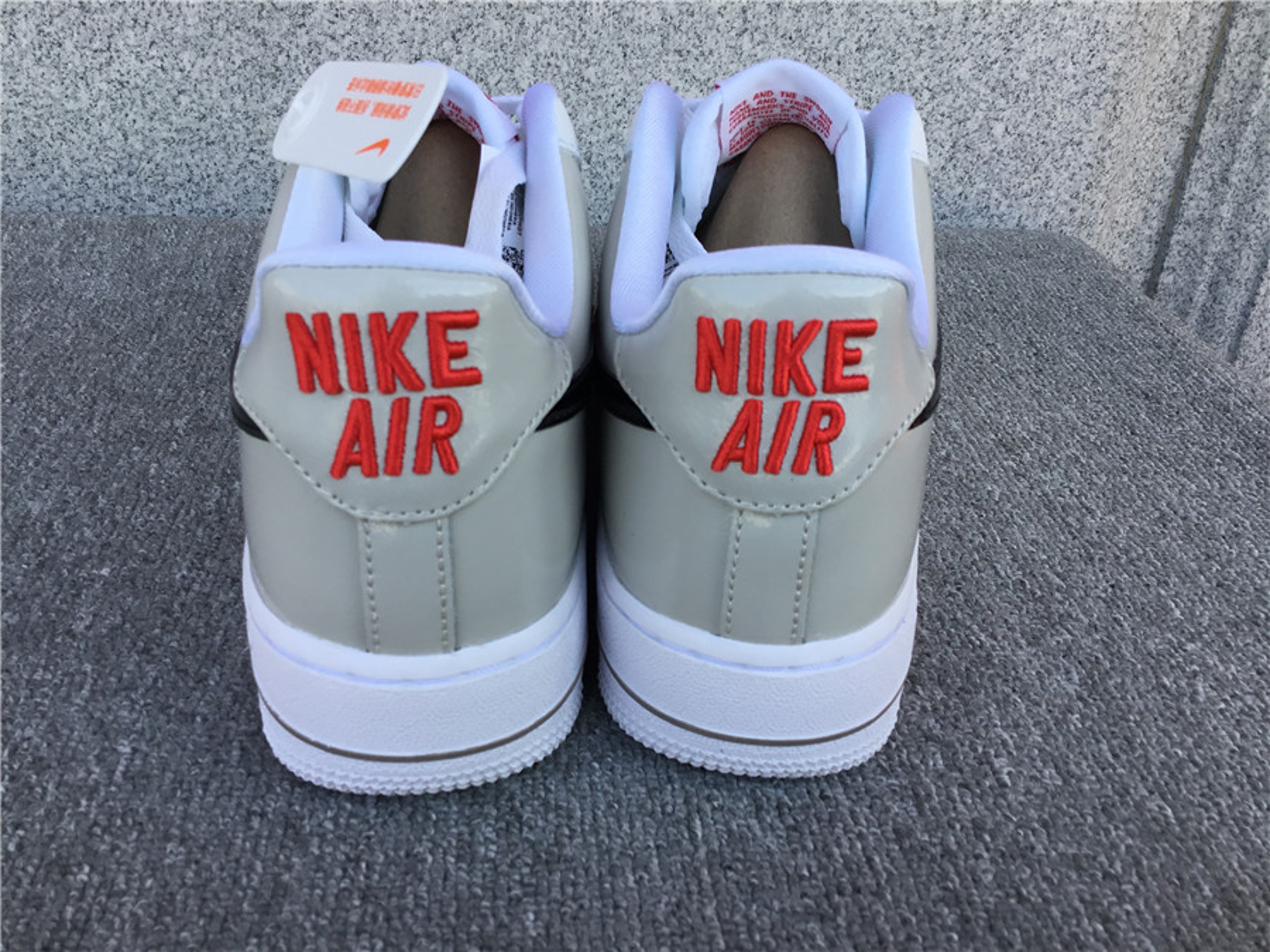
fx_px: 1137
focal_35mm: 31
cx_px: 635
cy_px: 476
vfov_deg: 45.4
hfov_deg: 58.4
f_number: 2.4
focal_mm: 3.3
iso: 25
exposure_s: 1/216
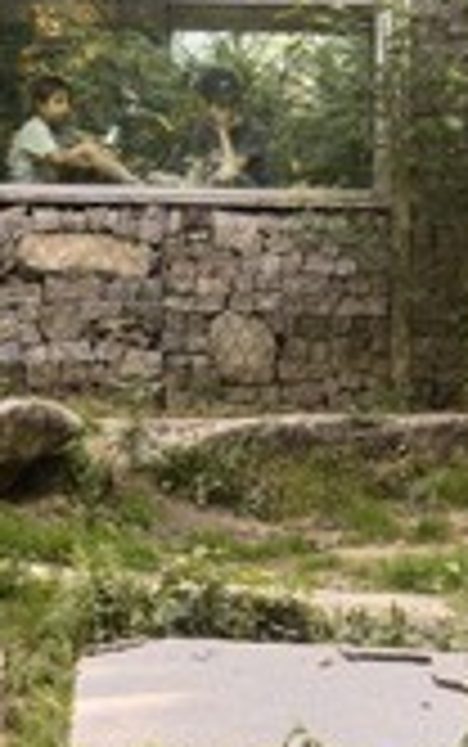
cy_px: 423
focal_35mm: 129
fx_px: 2628
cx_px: 459
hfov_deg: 10.1
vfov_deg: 16.2
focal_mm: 50
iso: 800
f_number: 4.5
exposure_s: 1/320
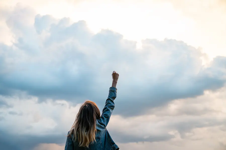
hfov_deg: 50.7
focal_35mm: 38
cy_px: 75
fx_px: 238
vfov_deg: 35.0
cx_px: 113
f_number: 2.8
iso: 200
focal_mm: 38
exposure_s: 1/160
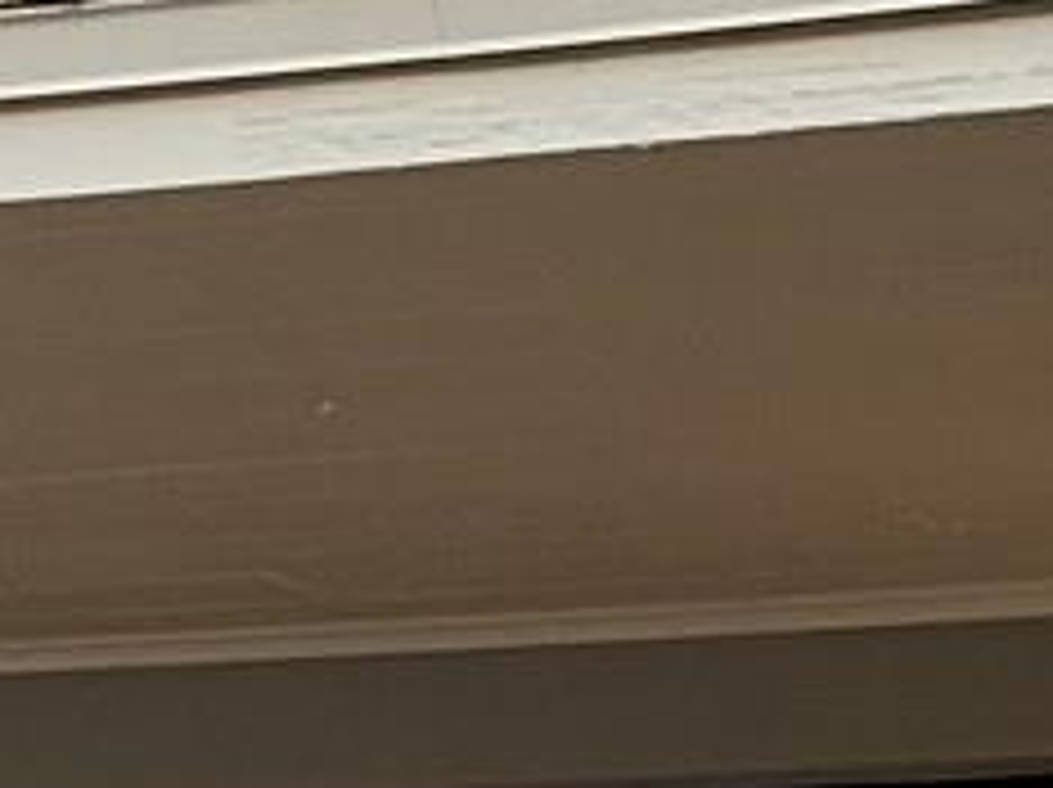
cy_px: 2157
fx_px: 5409
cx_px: 1152
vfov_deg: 7.5
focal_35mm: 178
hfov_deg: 11.0
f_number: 1.8
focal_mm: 4.25
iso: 160
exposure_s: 1/60
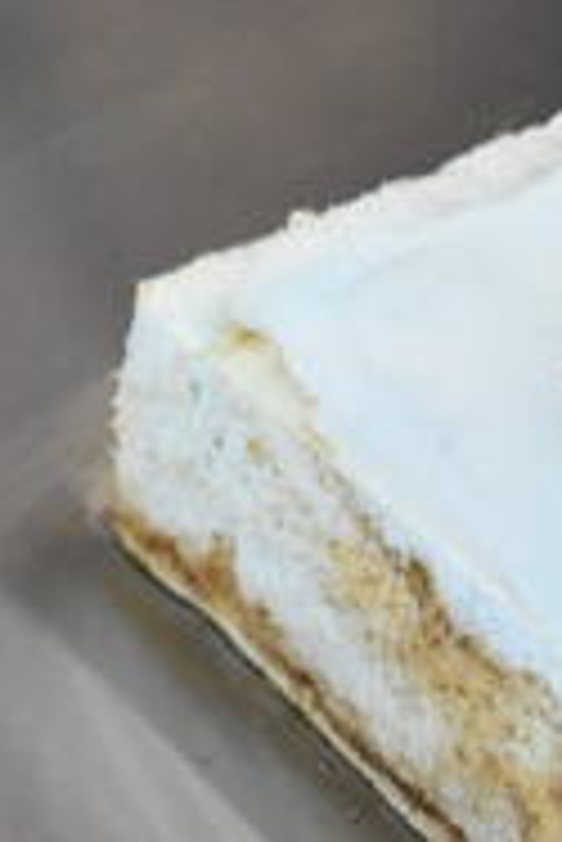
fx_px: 3085
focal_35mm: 132
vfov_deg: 14.3
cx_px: -755
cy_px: -507
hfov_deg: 9.4
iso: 2800
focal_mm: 18
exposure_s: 1/125
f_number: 3.5
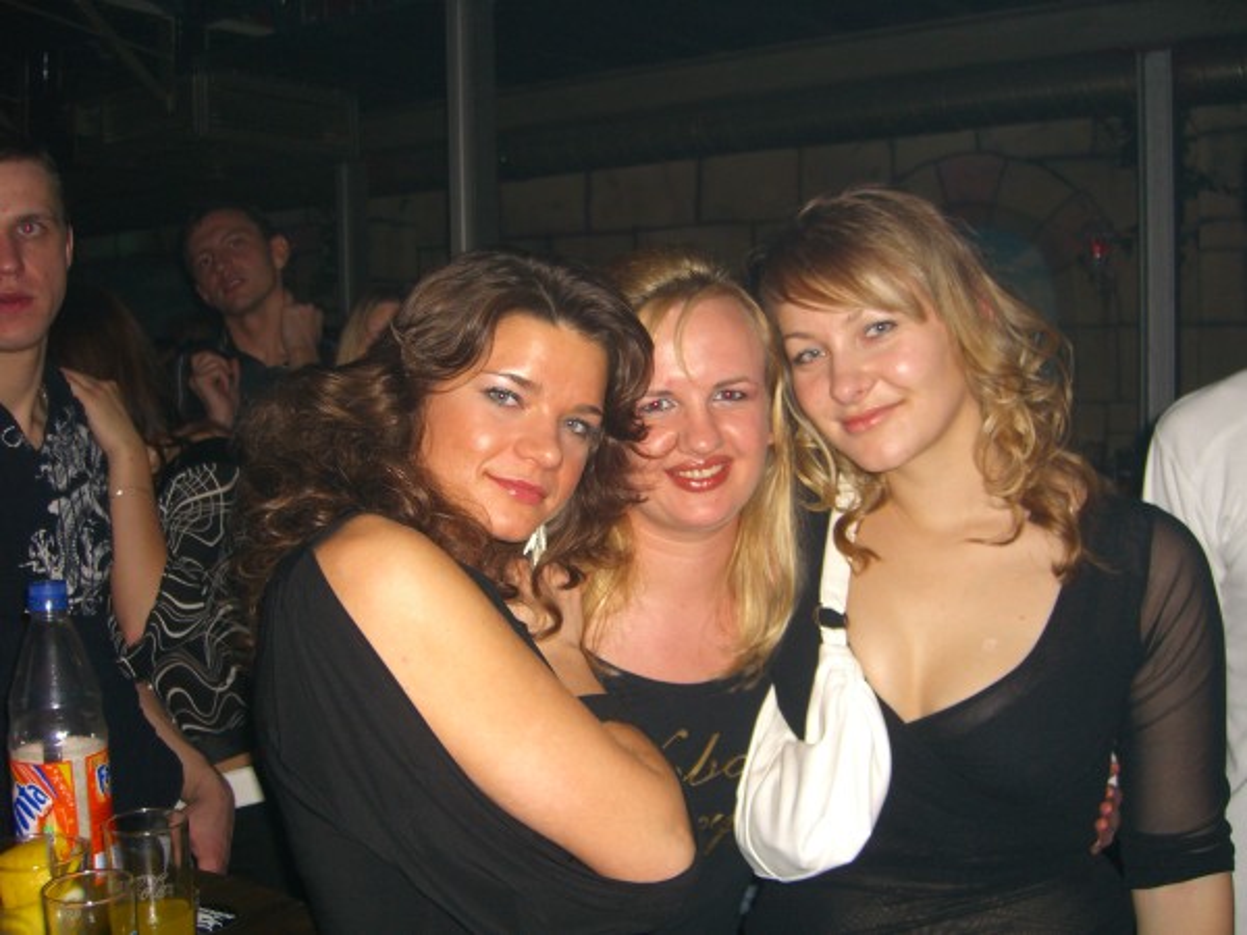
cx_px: 624
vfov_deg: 37.7
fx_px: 1369
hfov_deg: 49.0
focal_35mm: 38
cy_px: 468
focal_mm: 7.9
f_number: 2.8
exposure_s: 1/60
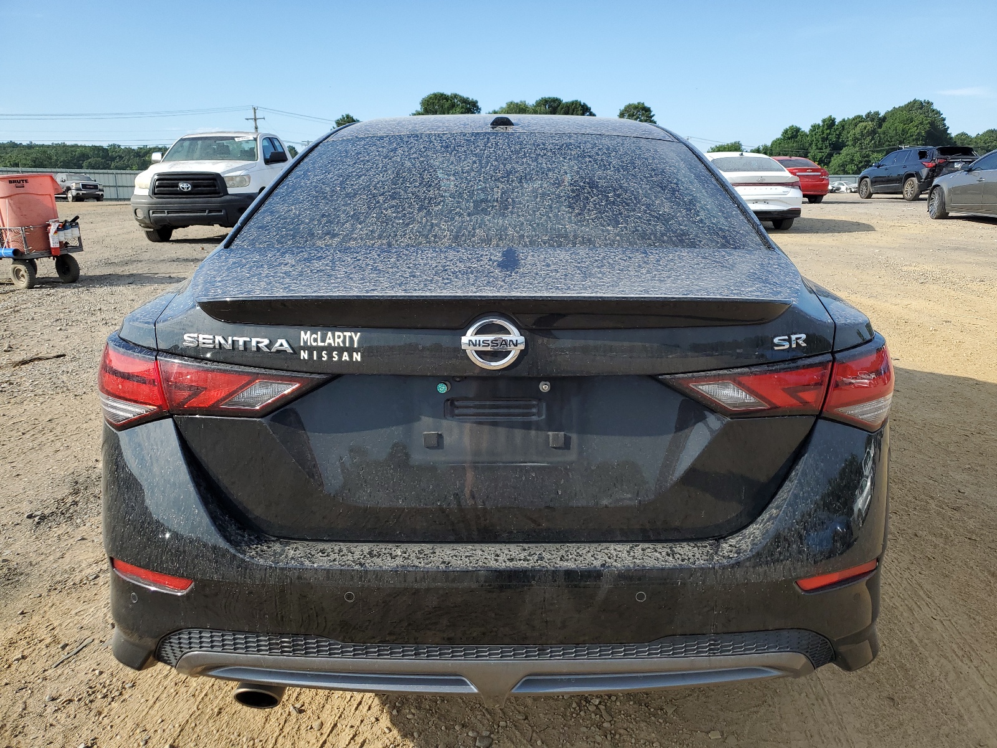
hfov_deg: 67.3
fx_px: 749
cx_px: 498
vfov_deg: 53.1
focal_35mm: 26
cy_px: 374
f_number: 1.5
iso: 50
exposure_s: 1/2000
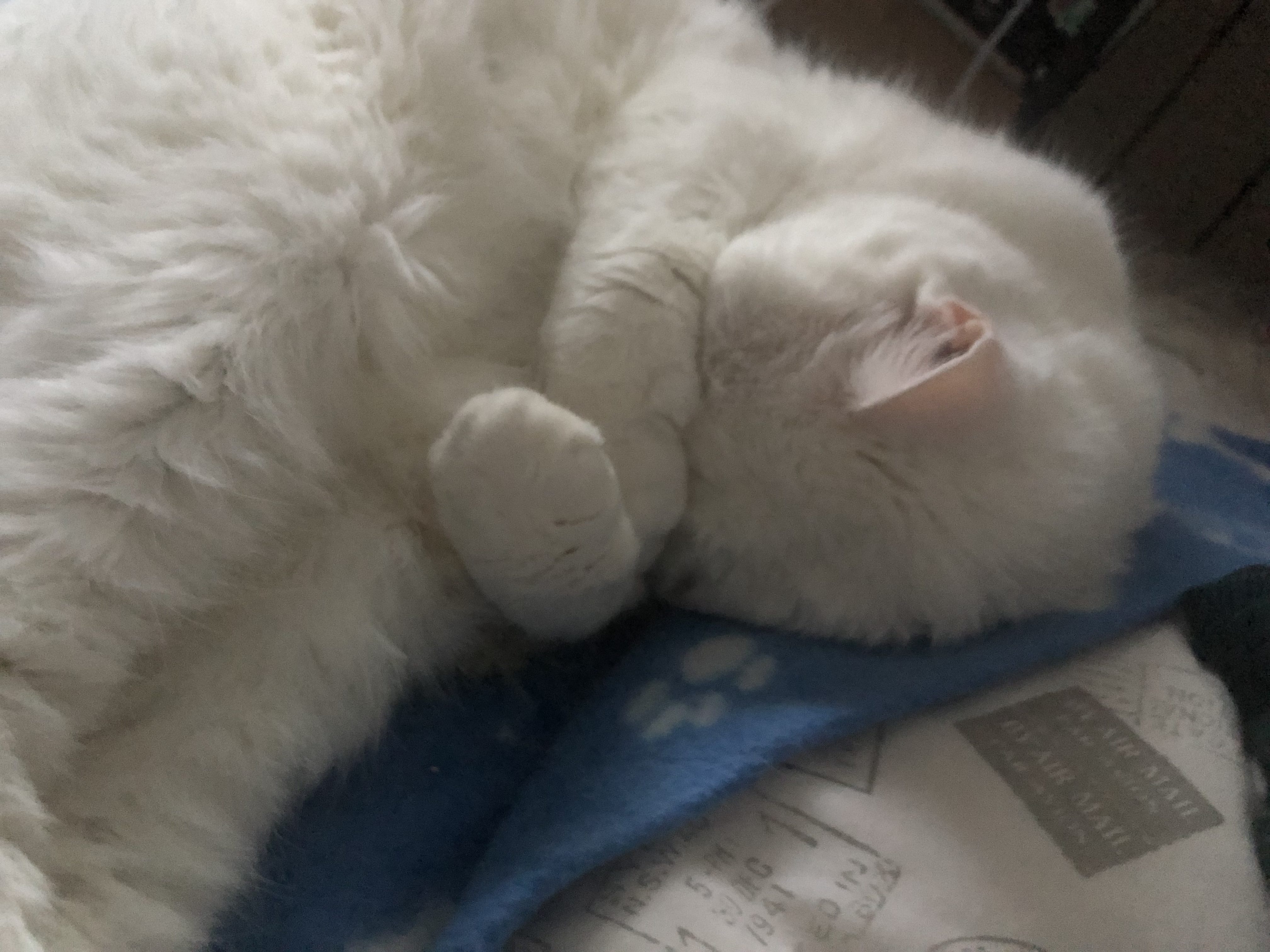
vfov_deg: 49.7
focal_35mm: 28
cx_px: 635
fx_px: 1027
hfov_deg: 63.4
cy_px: 476
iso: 320
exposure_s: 1/4
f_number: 1.8
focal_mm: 3.99
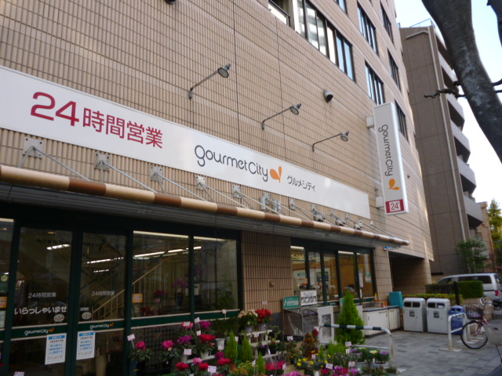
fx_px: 406
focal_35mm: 28
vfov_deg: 49.7
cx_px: 251
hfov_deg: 63.4
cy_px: 188
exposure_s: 1/100
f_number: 3.1
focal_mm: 5
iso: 100
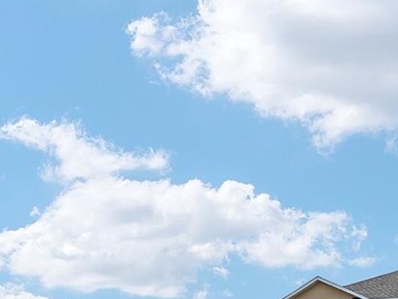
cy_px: 404
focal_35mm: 49
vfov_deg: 25.1
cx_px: 279
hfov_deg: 38.2
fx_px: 564
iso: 400
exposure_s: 1/500
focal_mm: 14
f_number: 7.1
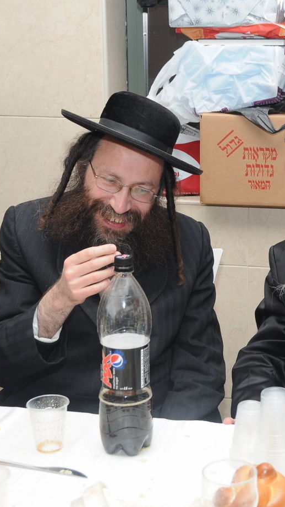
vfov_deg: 33.8
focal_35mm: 62
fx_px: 833
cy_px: 255
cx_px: 262
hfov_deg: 19.0
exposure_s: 1/160
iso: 320
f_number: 5.6
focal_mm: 26
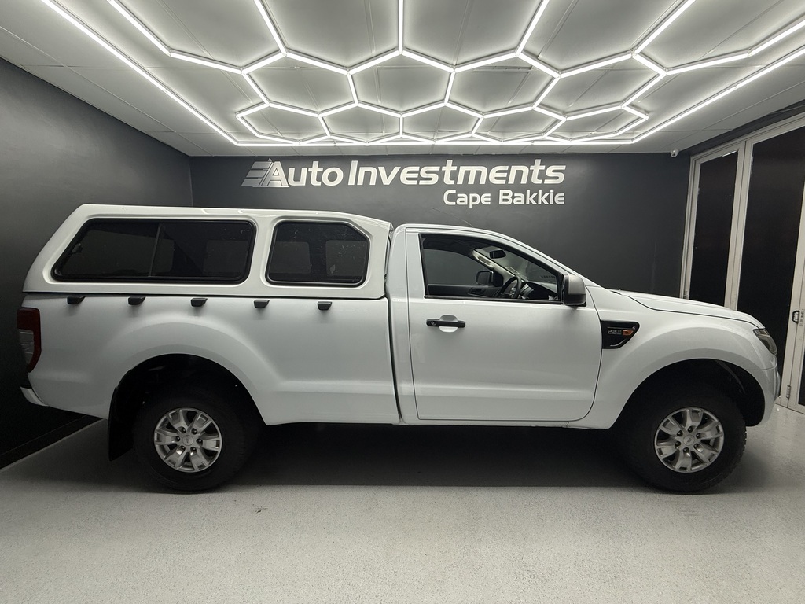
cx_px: 402
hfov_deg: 102.1
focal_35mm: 14
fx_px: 326
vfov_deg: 85.7
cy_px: 302
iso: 125
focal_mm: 2.22
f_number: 2.2
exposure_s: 1/100
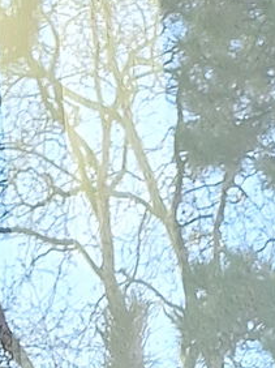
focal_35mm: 174
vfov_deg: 8.7
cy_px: 1208
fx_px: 1846
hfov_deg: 8.5
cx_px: 225
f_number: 1.8
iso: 40
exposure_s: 1/339
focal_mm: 5.54
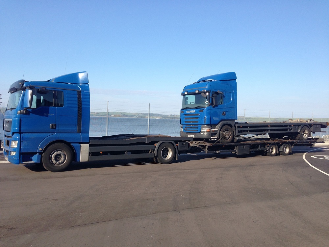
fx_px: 314
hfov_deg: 55.4
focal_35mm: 33
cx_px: 164
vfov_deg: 42.9
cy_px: 124
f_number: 2.4
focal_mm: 4.12
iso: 50
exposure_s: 1/1085
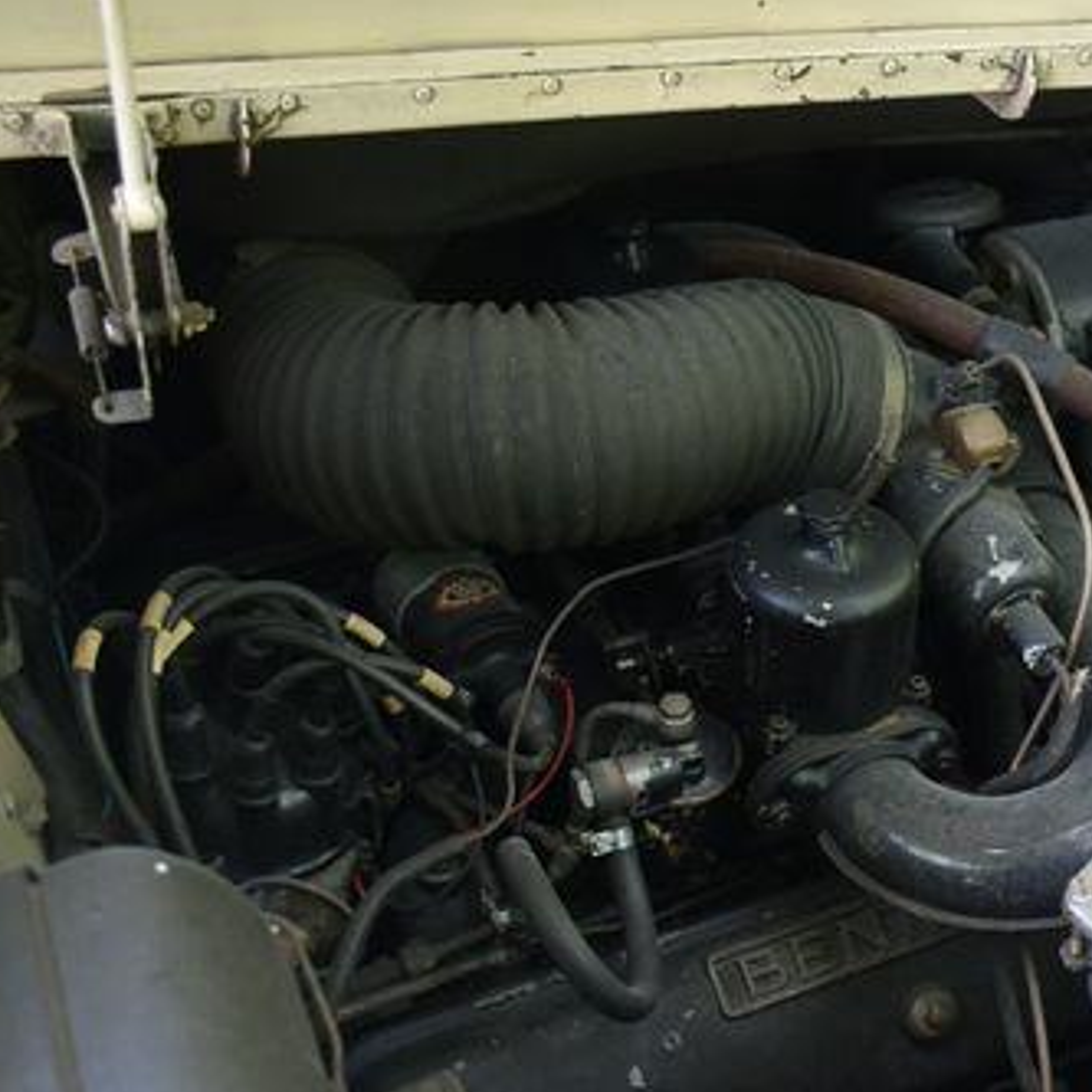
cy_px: 561
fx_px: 1927
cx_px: 994
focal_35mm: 54
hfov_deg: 30.2
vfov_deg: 31.6
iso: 400
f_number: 3.5
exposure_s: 1/80
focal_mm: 22
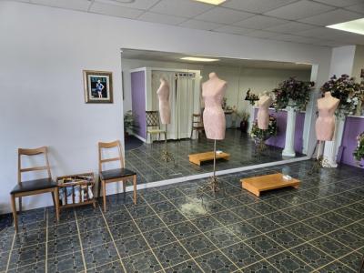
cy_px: 136
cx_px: 182
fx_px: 242
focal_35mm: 23
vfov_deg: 58.9
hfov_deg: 73.9
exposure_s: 1/120
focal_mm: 5.4
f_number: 1.8
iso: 250
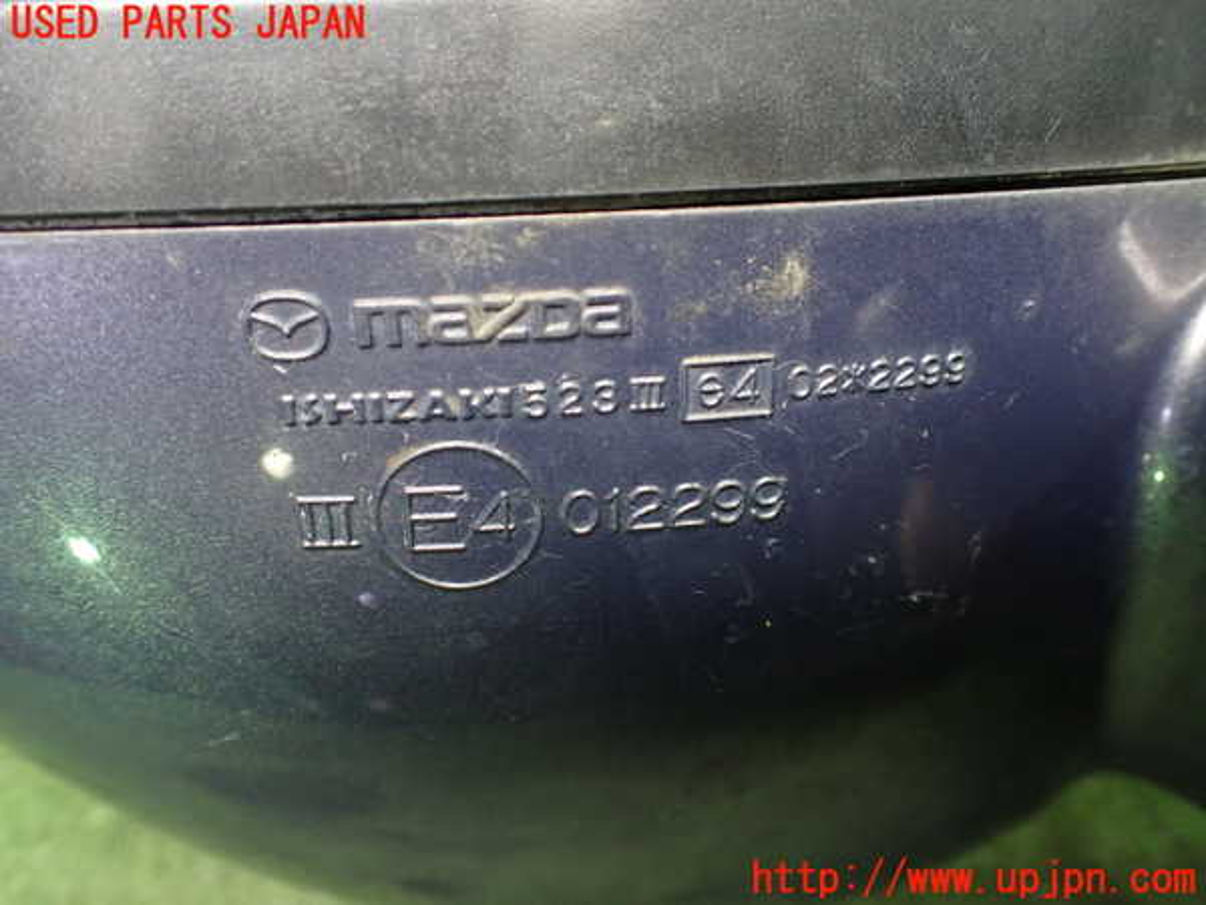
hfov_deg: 60.0
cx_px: 603
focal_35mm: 30
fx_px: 1045
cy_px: 452
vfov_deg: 46.8
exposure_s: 1/40
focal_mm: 5.4
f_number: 2.3
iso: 800
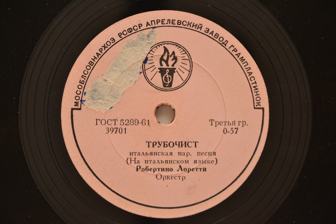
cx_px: 168
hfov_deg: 14.0
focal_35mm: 147
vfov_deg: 9.3
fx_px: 1372
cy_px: 112
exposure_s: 1/200
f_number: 7.1
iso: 800
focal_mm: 98
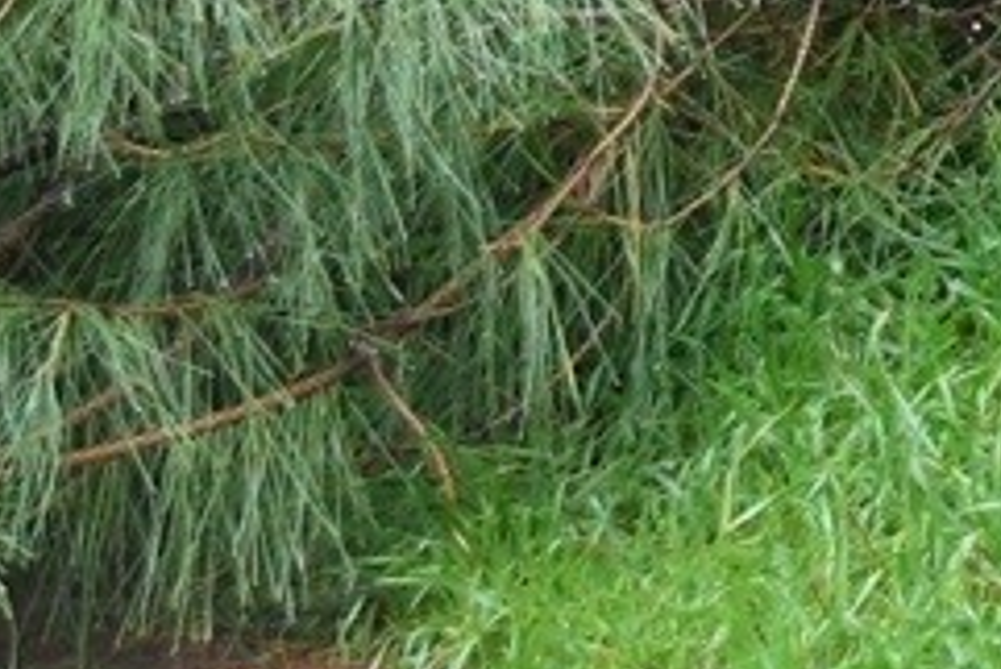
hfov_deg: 8.8
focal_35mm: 208
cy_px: -935
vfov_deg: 6.3
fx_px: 5787
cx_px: 2538
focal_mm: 24
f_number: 5.6
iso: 1250
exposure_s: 1/125
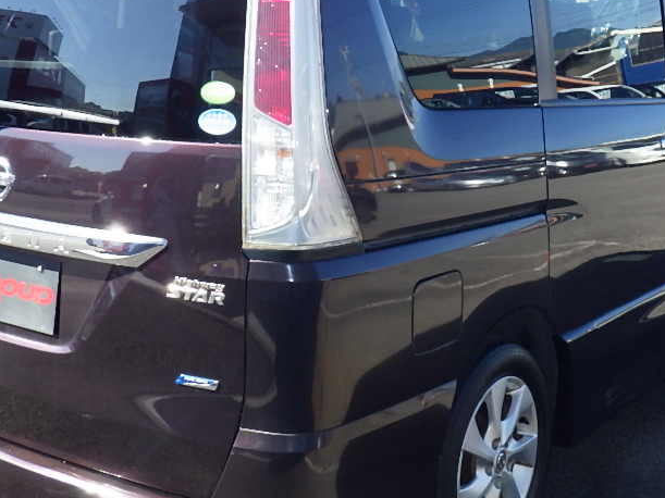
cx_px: 330
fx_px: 1095
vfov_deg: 25.6
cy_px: 211
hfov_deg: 33.8
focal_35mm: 57
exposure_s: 1/400
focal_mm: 6.1
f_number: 4.6
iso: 250
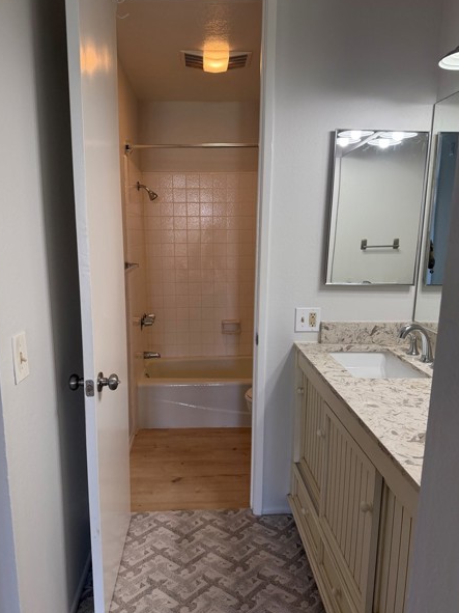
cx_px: 219
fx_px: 460
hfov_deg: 53.0
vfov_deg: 67.3
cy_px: 318
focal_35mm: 26
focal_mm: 6.76
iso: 160
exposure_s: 1/218
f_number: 1.78
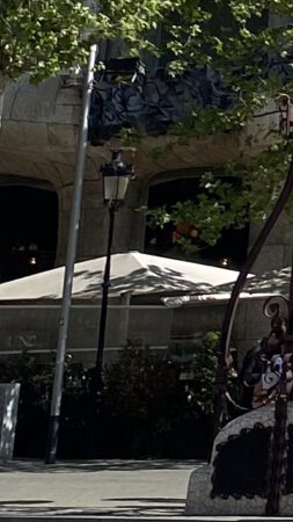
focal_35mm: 161
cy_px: -367
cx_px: 991
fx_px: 2225
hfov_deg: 6.6
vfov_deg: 12.4
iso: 32
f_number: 1.8
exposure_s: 1/3040
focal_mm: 4.25
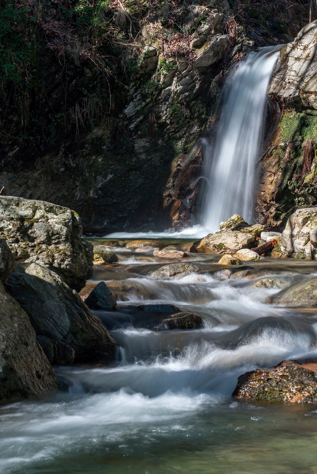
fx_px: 1254
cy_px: 237
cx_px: 158
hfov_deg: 14.4
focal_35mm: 95
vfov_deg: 21.5
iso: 100
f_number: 14
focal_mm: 95
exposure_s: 1/2
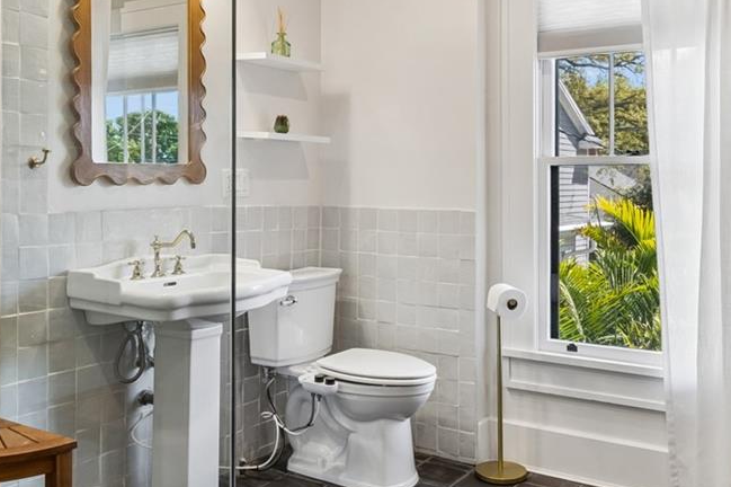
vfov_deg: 35.3
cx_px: 362
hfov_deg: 51.9
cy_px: 138
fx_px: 751
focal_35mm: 37
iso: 100
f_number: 7.1
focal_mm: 10
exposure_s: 1/15
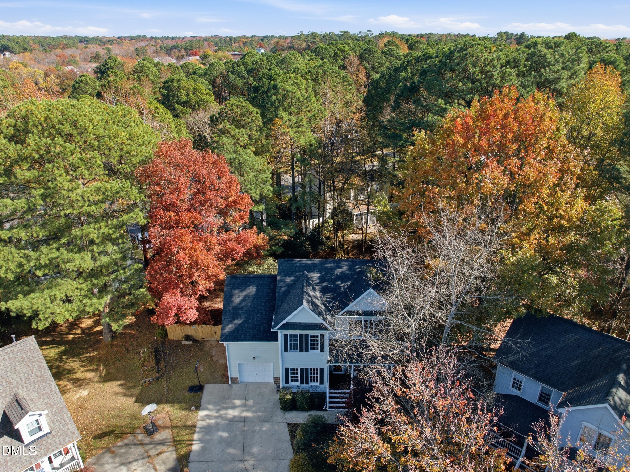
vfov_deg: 56.8
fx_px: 437
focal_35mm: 24
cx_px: 315
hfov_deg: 71.6
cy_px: 236
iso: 240
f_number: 2.8
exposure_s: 1/2500
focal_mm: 12.3
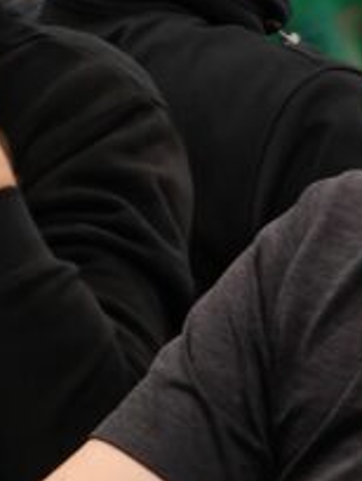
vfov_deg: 5.7
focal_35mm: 349
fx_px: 4861
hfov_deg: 4.2
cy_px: 314
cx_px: -244
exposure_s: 1/33
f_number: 1.4
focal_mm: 13.3
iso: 1000
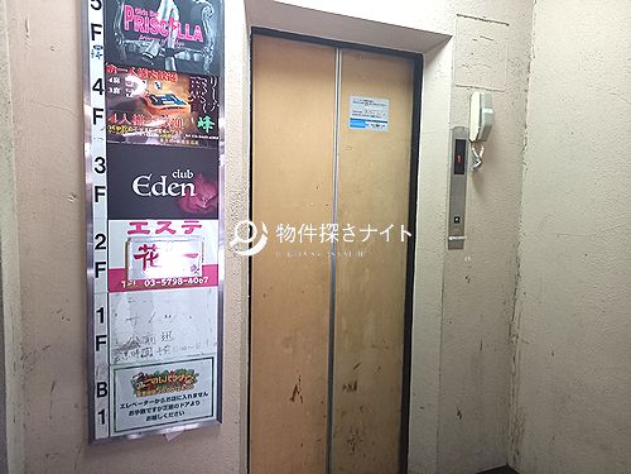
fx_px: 456
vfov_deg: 54.9
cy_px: 237
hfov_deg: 69.4
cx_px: 316
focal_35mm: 25
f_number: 1.8
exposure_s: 1/25
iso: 800
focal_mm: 4.65
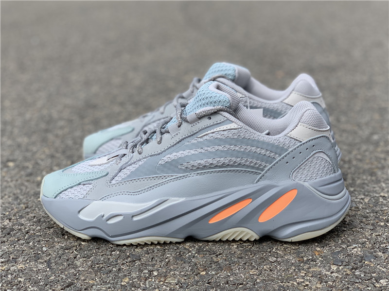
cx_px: 194
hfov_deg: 36.8
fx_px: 584
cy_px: 146
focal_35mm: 52
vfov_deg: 28.0
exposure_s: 1/1020
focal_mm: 6
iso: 16
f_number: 2.4
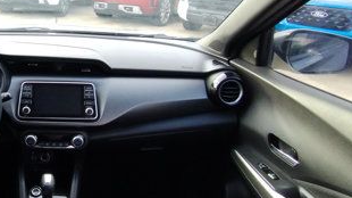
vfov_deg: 32.7
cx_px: 57
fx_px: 336
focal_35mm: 36
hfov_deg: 50.9
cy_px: 81
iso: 110
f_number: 2.2
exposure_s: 1/30
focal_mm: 1.66
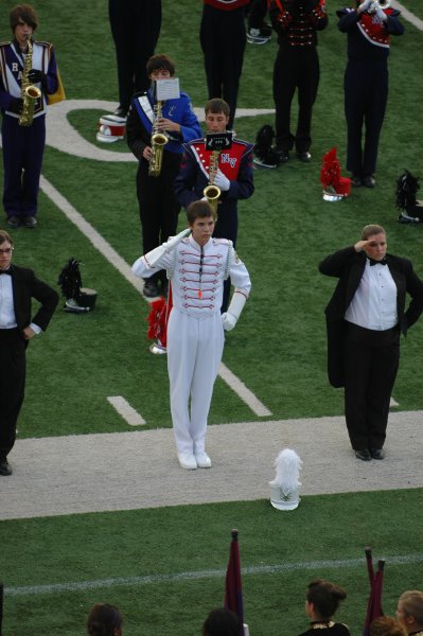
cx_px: 212
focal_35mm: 300
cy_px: 318
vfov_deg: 6.9
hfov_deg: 4.6
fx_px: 5296
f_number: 2.8
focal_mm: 200
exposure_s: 1/640
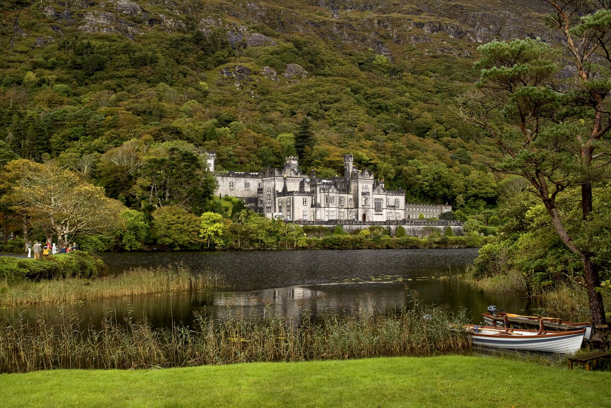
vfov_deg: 32.6
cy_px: 204
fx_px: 696
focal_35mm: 41
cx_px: 306
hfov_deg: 47.4
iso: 100
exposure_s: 1/60
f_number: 5.6
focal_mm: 27
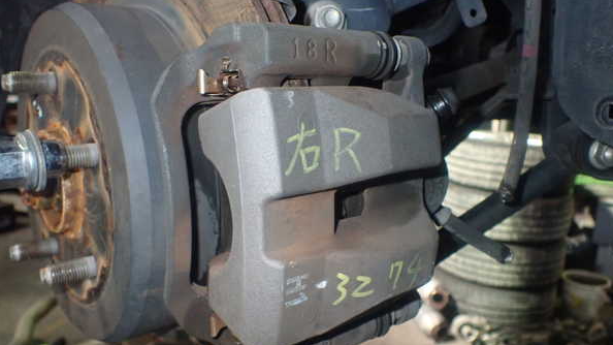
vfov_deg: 35.5
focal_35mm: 33
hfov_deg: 59.5
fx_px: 536
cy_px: 202
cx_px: 308
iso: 800
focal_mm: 5.4
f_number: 6.3
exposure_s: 1/30
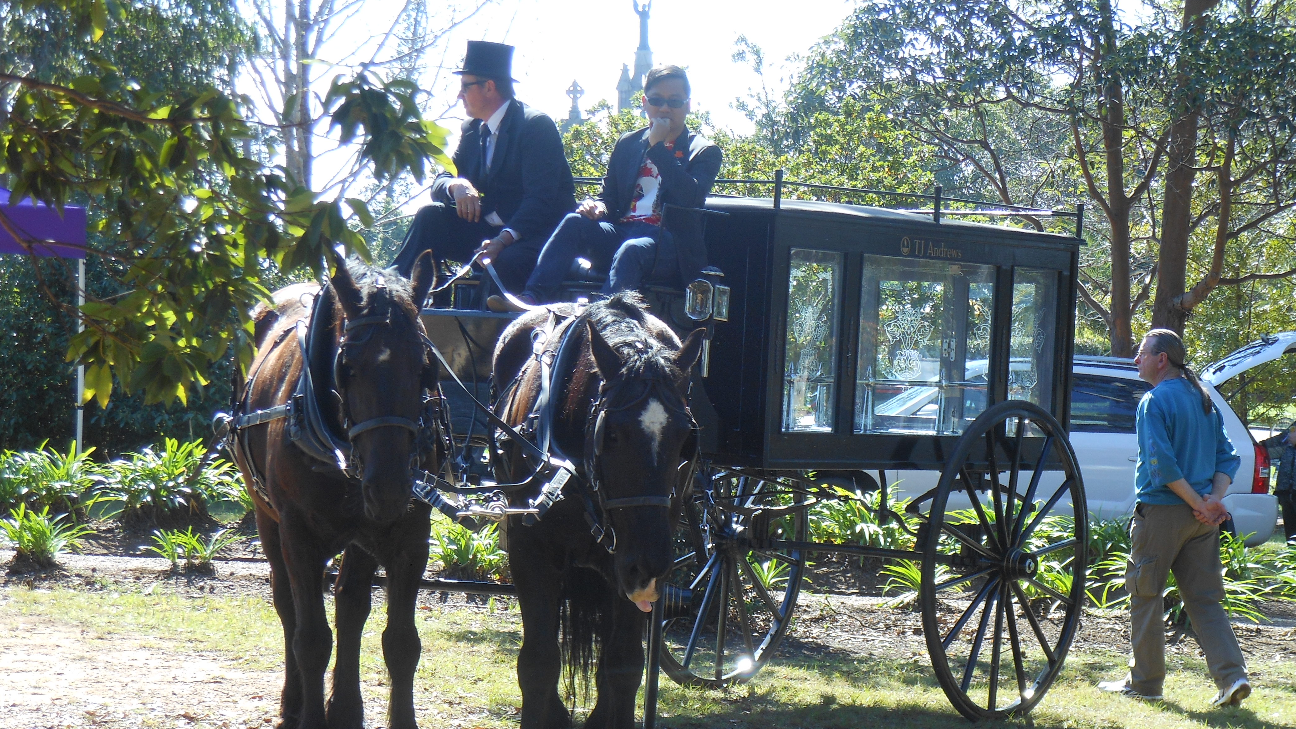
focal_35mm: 119
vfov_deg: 10.2
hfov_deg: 18.0
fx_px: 4090
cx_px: 711
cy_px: 460
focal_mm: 17.5
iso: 80
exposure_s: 1/100
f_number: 4.7
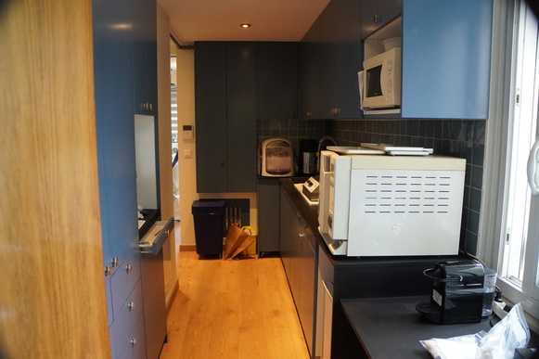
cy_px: 180
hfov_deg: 67.4
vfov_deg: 47.9
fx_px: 404
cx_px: 270
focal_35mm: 27
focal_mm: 18
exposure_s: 1/160
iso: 2000
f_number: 3.5
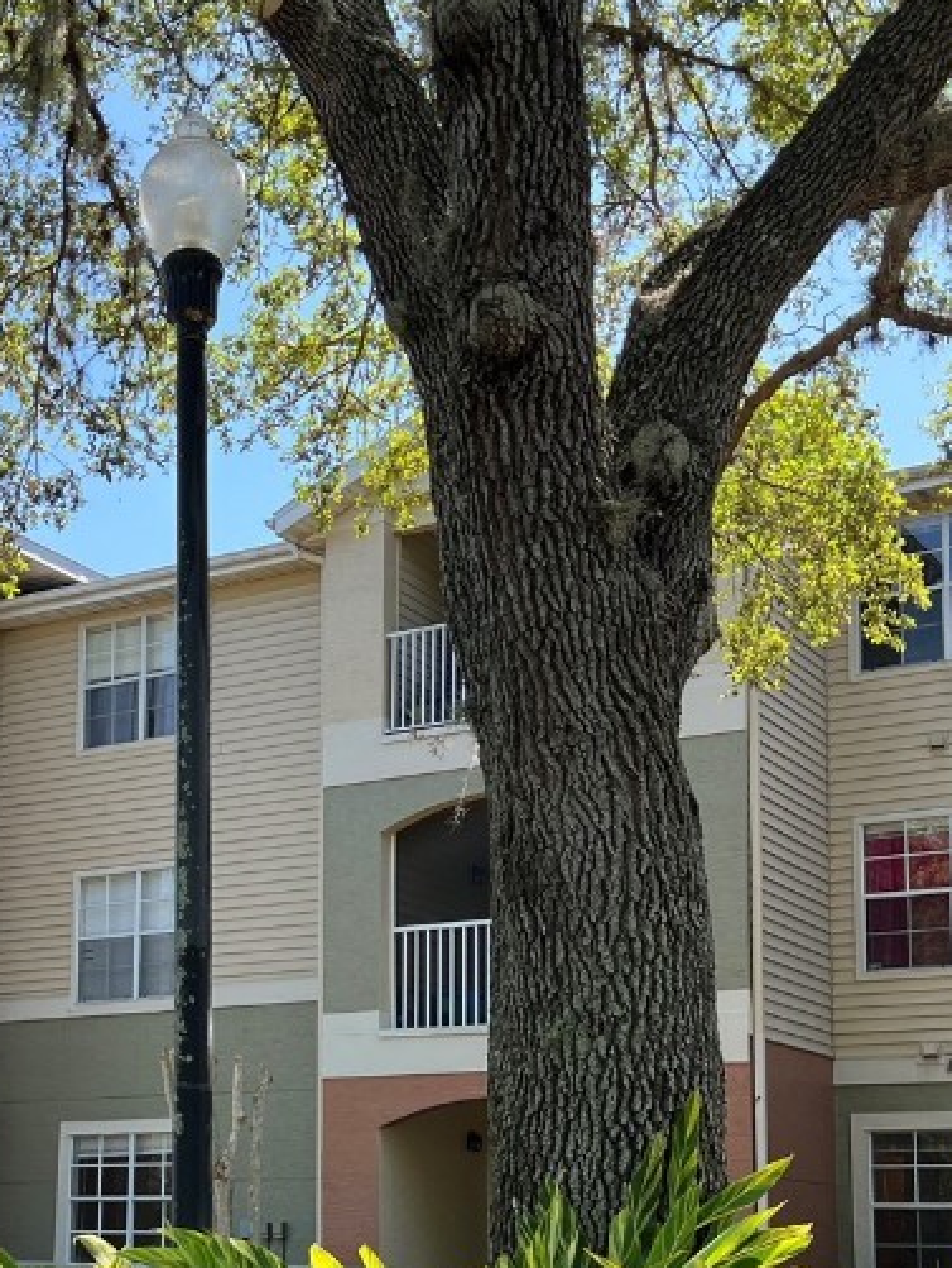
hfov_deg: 27.4
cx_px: 333
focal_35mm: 53
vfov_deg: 35.3
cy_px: 962
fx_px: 1942
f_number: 1.5
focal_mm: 5.7
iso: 50
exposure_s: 1/982
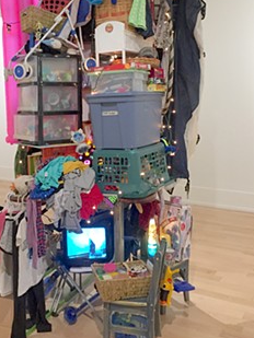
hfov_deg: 32.1
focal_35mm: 45
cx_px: 100
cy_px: 108
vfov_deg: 41.4
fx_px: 440
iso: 160
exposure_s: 1/30
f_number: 2.2
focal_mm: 4.2
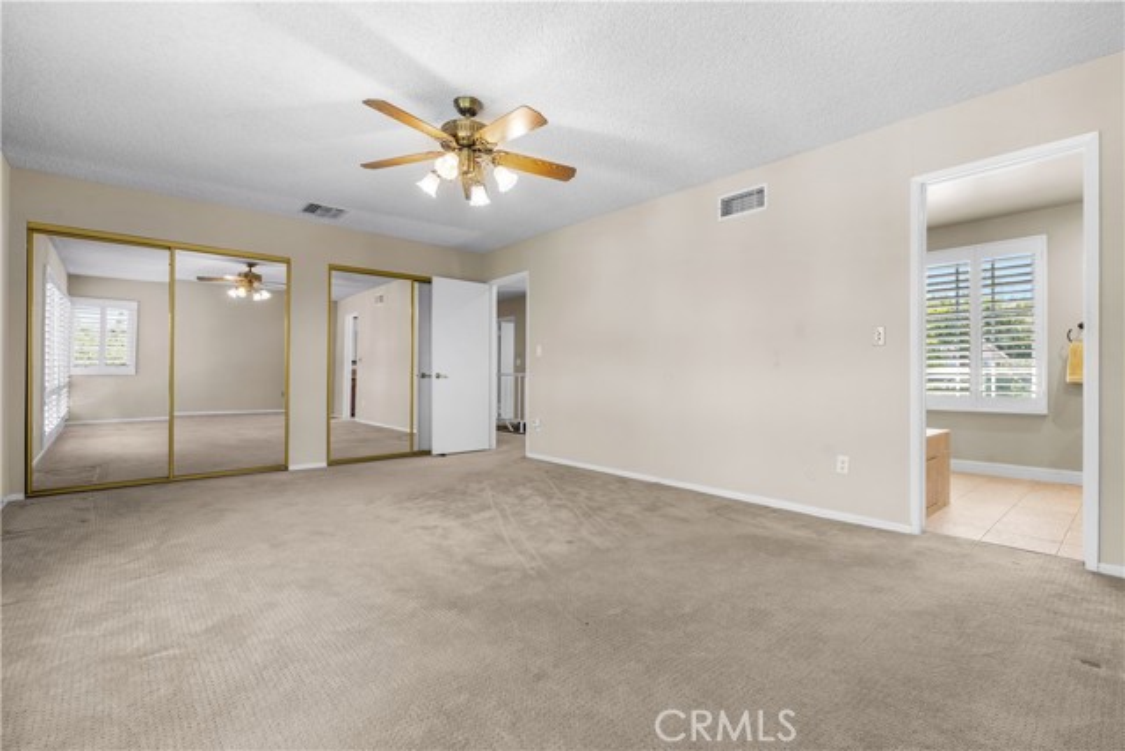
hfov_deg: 96.7
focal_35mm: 16
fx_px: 500
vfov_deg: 73.8
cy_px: 376
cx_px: 562
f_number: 8
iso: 640
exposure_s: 1/6
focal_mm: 16
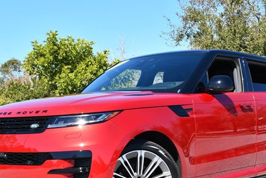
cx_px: 146
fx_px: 562
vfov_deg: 17.9
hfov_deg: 26.6
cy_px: 118
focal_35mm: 76
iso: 200
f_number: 8
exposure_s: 1/250
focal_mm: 26
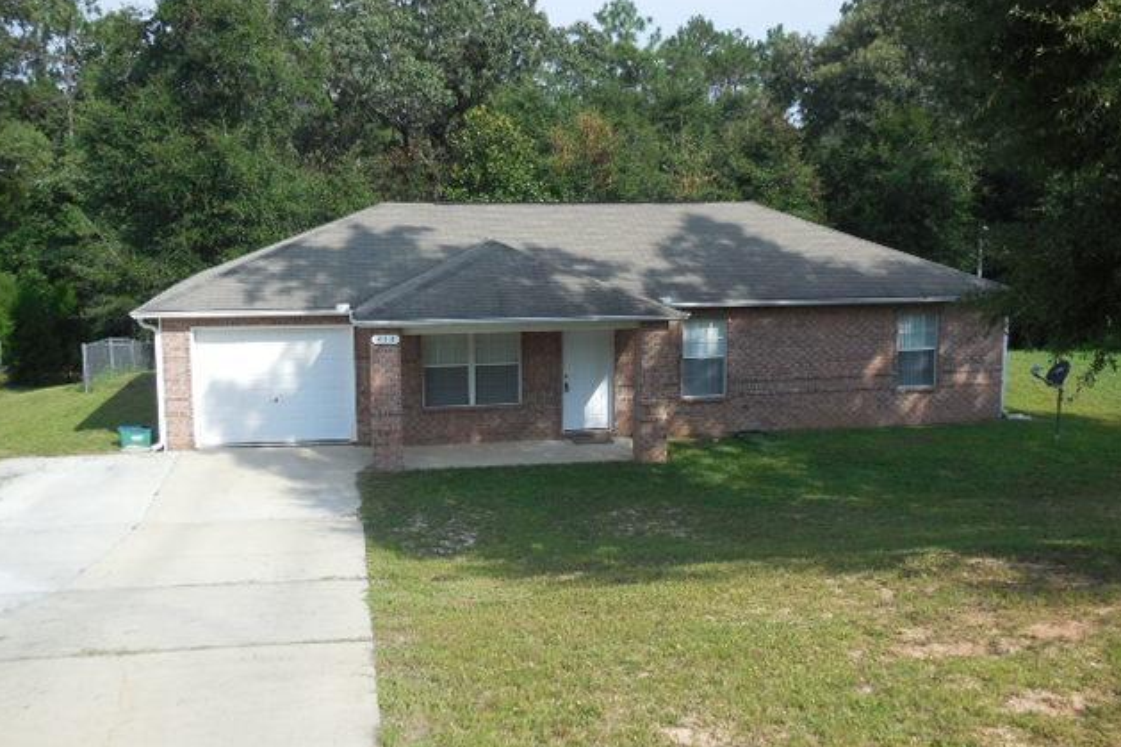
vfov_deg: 36.9
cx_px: 561
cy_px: 364
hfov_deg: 53.1
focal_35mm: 36
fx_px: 1121
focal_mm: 6.1
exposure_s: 1/1000
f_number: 3.4
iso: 125
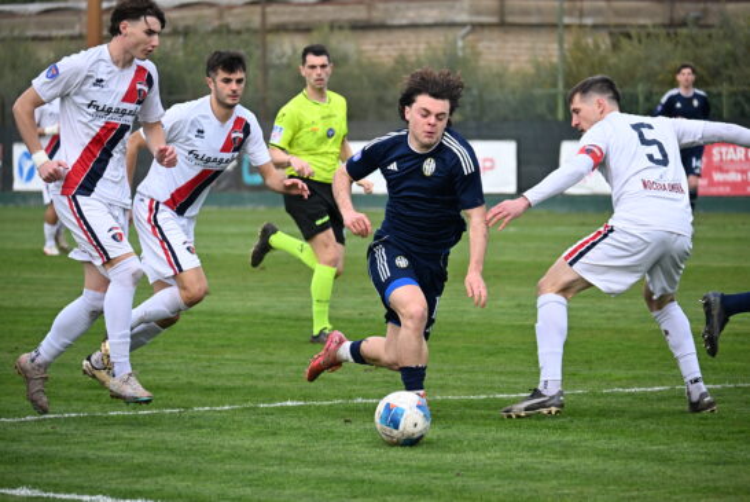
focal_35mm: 262
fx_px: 5473
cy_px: 251
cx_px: 375
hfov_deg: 7.8
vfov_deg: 5.2
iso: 640
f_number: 5.6
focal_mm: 175
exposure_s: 1/1000
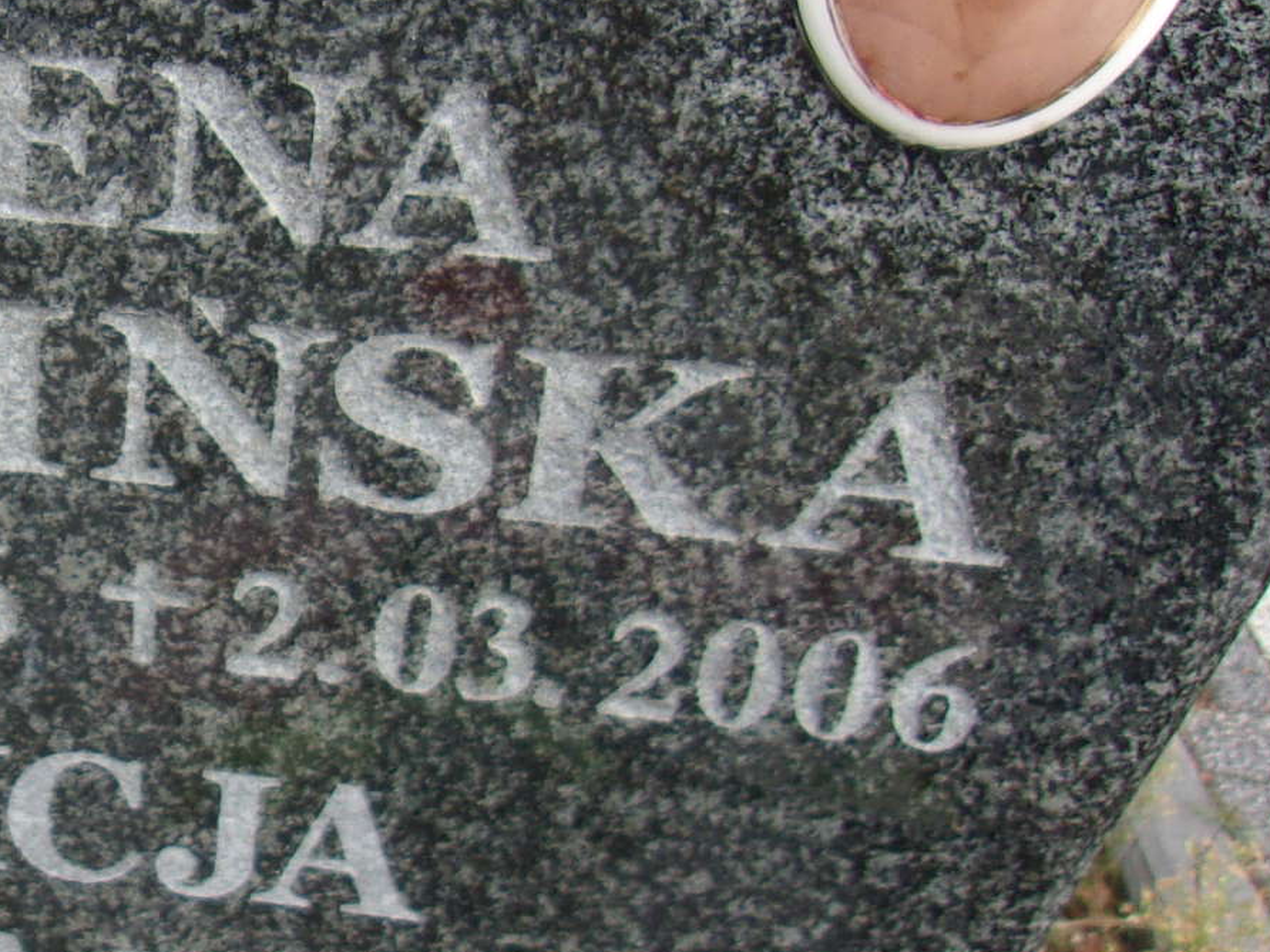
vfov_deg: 23.6
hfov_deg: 28.8
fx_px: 2275
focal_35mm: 62
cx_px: -57
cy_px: 427
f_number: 3
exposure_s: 1/300
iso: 80
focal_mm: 4.9
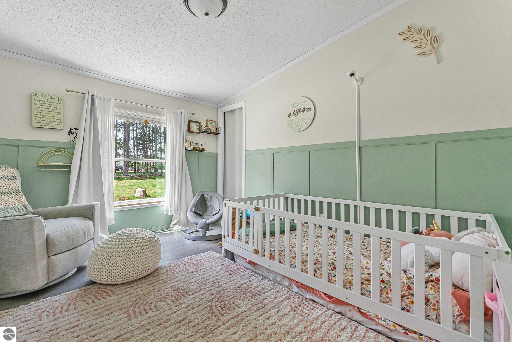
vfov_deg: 77.7
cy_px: 171
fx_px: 212
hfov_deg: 100.7
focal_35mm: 15
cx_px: 256
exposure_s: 1/100
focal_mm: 14.9
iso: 2500
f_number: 10
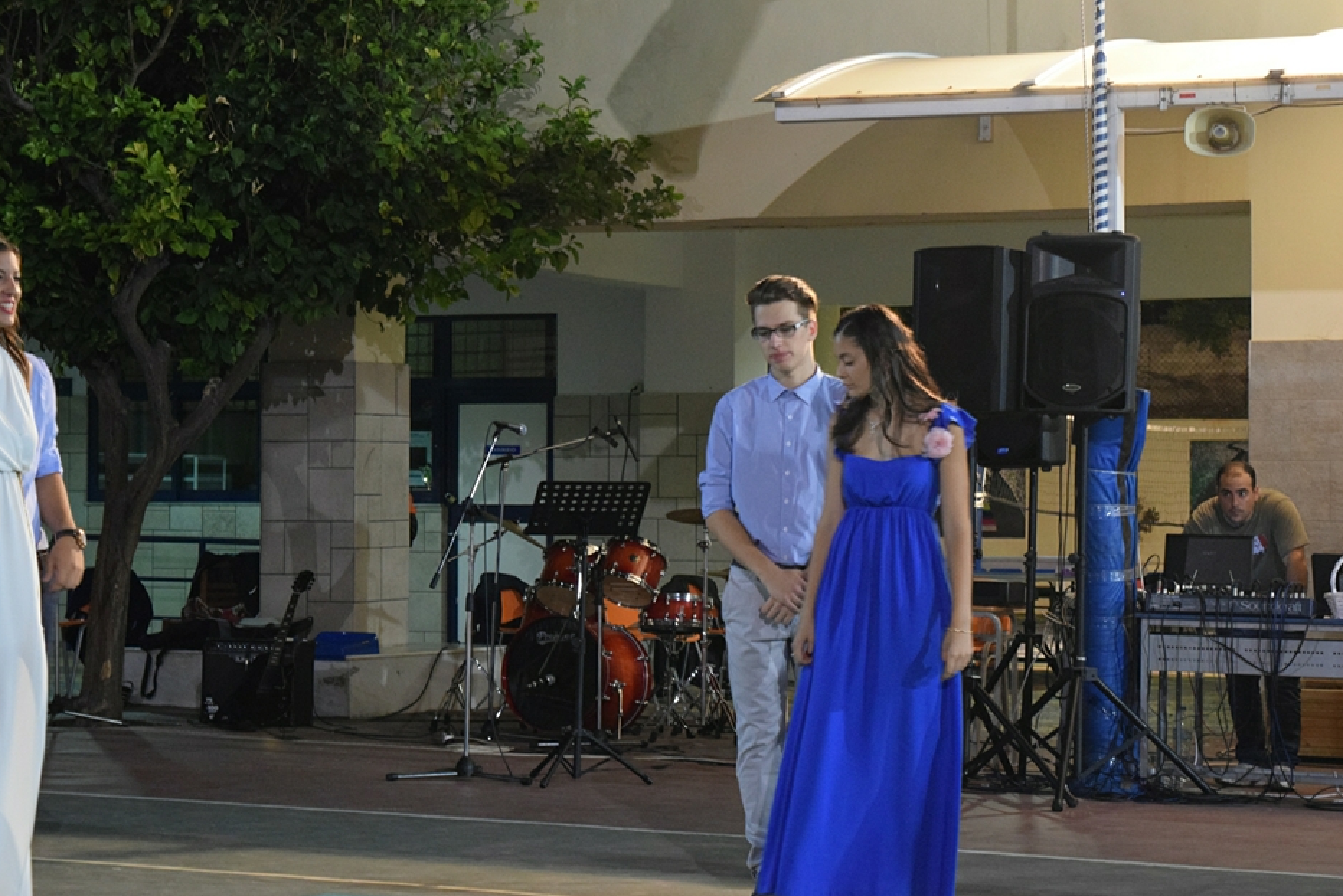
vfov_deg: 15.4
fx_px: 3304
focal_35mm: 89
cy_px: 426
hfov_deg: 23.0
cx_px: 656
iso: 3200
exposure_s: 1/25
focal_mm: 55
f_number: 5.6
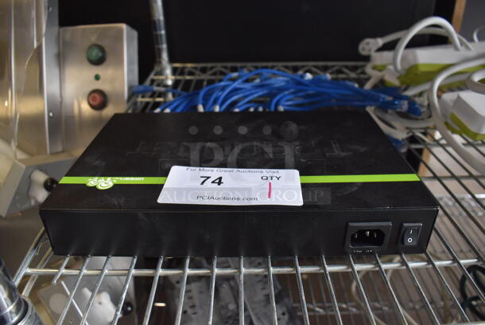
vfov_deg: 48.0
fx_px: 364
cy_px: 162
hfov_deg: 67.3
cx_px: 242
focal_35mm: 27
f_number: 5.6
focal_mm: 18
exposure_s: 1/60
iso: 800
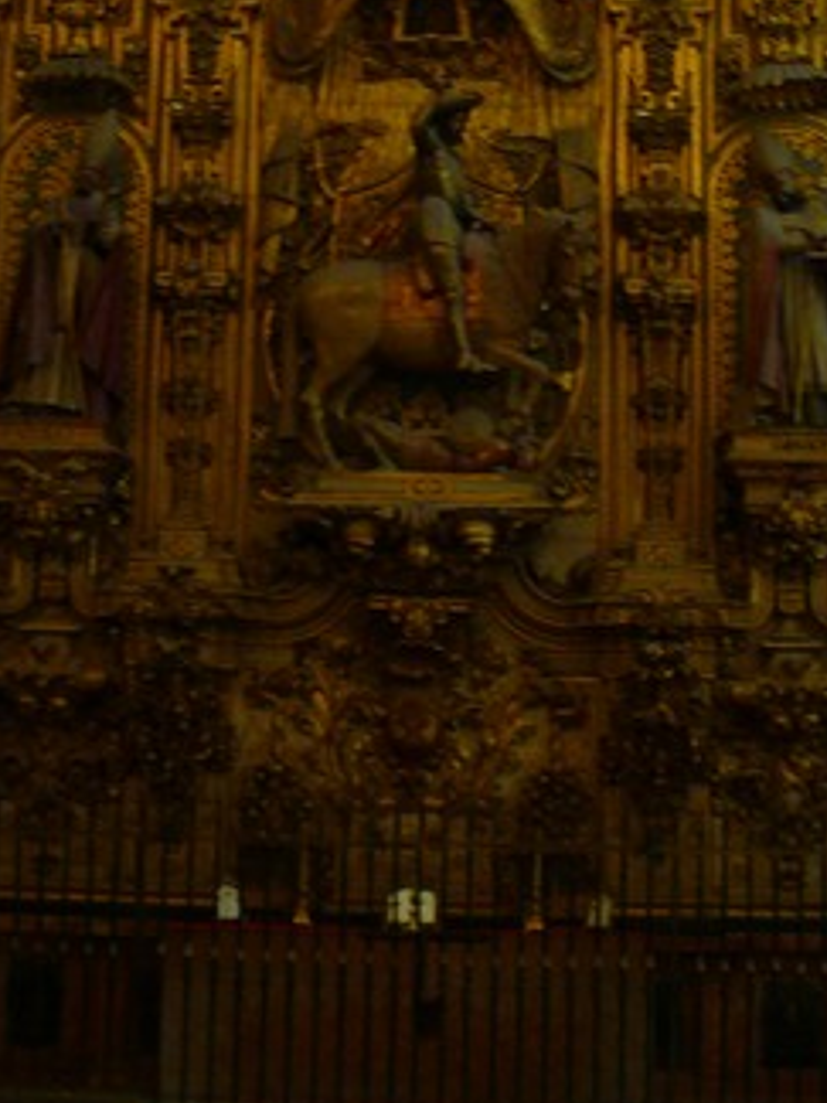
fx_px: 2580
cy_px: 143
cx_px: 378
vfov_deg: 23.6
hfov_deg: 18.2
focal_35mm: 81
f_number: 2.8
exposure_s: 1/5
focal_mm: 7.4
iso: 200
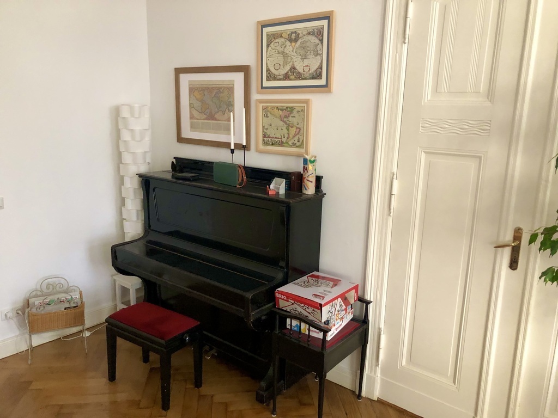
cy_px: 209
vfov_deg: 49.7
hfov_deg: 63.4
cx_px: 279
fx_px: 451
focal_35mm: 28
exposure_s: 1/15
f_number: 1.8
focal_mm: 4
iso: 100
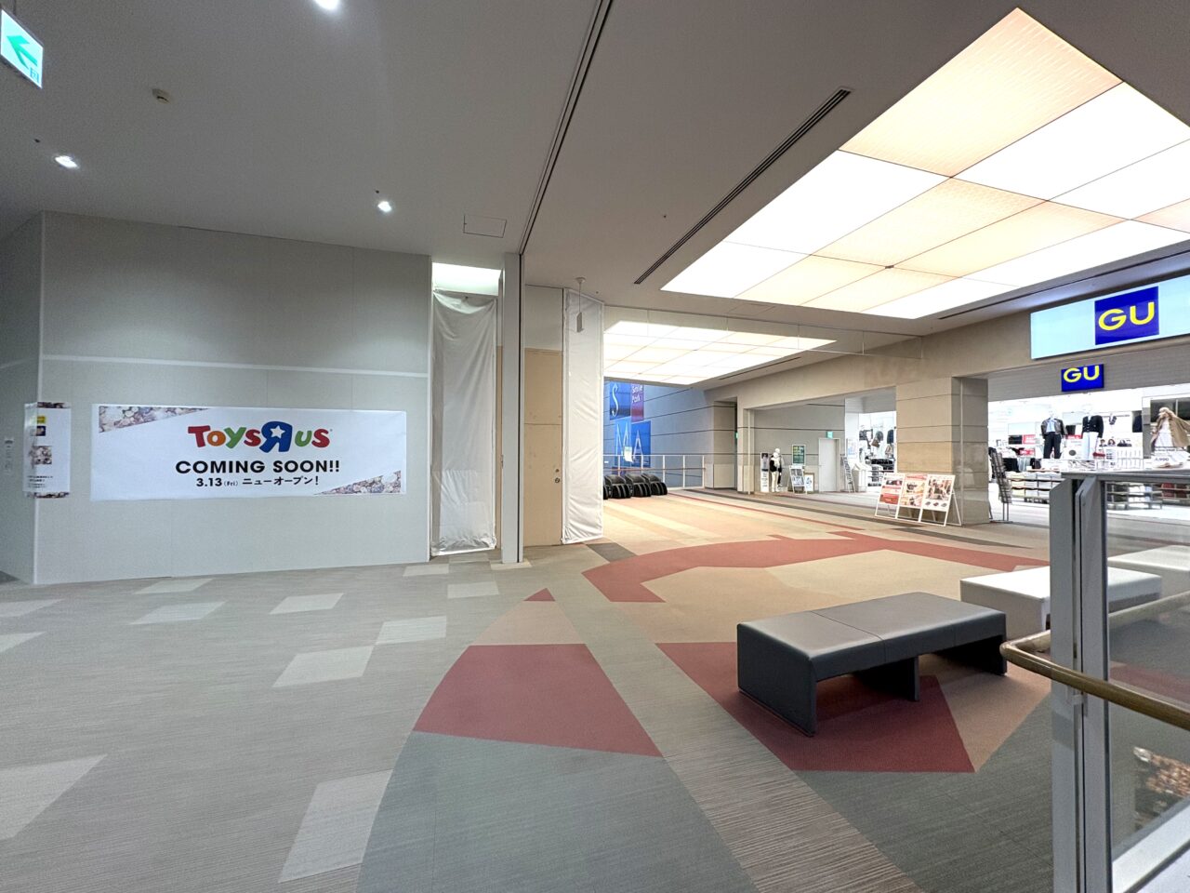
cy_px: 446
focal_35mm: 14
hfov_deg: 102.1
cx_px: 595
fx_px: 481
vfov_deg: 85.7
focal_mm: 2.22
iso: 100
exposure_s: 1/118
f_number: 2.2
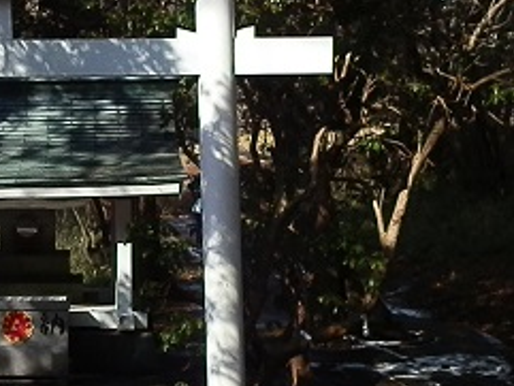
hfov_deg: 26.8
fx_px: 1040
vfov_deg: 20.9
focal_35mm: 70
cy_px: 269
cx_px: 45
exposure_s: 1/640
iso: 640
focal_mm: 5.96
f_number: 9.8
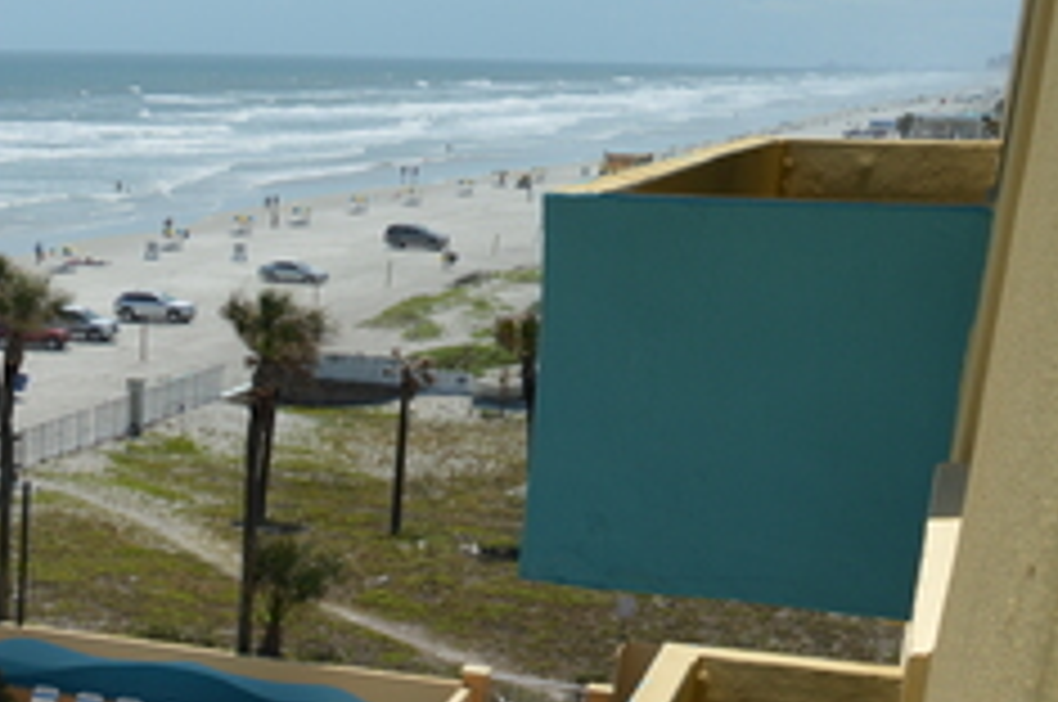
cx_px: -266
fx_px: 2025
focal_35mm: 69
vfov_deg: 18.5
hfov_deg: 25.7
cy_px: 875
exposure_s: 1/640
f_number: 8
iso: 100
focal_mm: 18
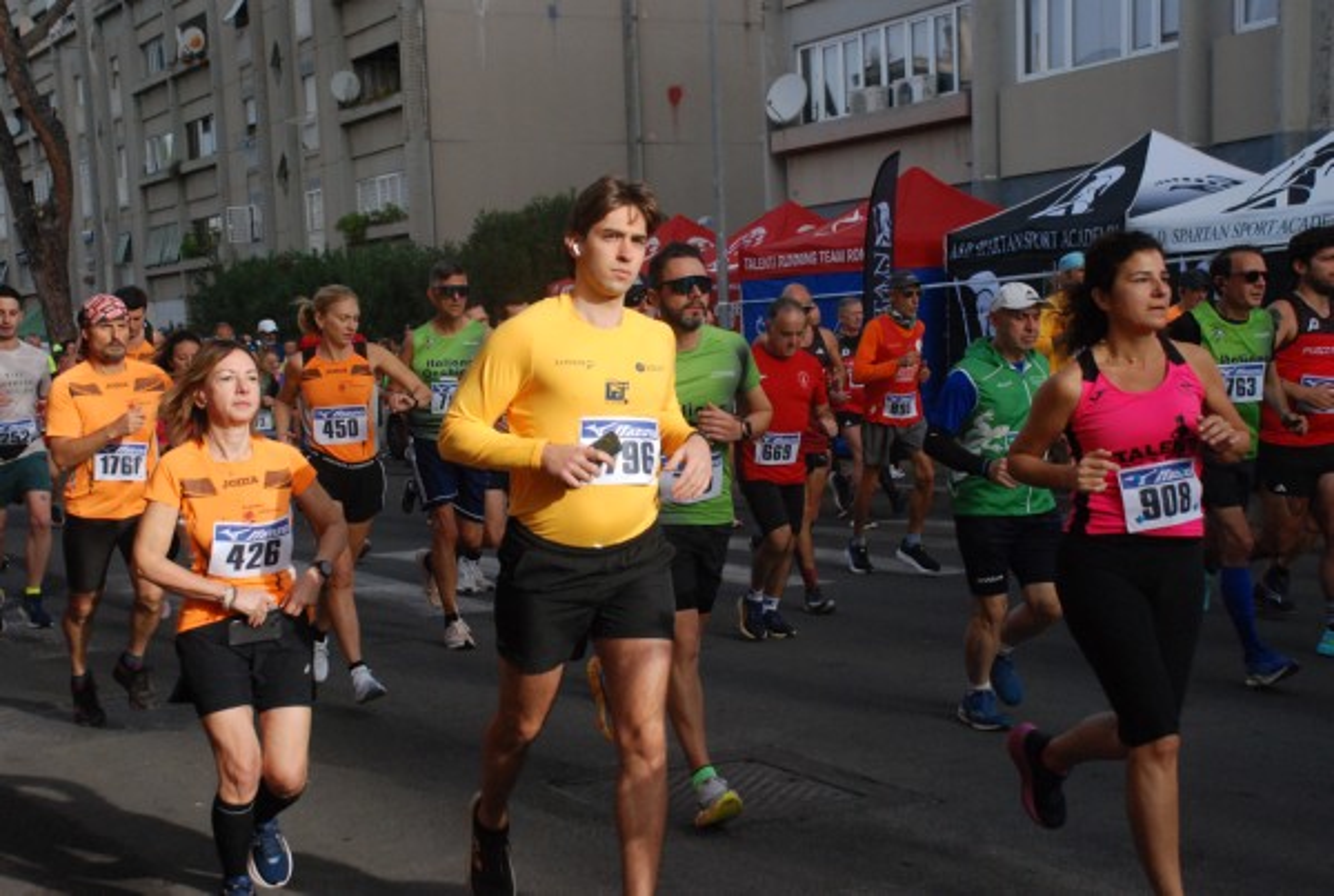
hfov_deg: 35.0
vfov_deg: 23.9
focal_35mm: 57
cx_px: 667
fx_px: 2117
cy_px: 448
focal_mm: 38
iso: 1000
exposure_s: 1/1600
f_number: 6.3
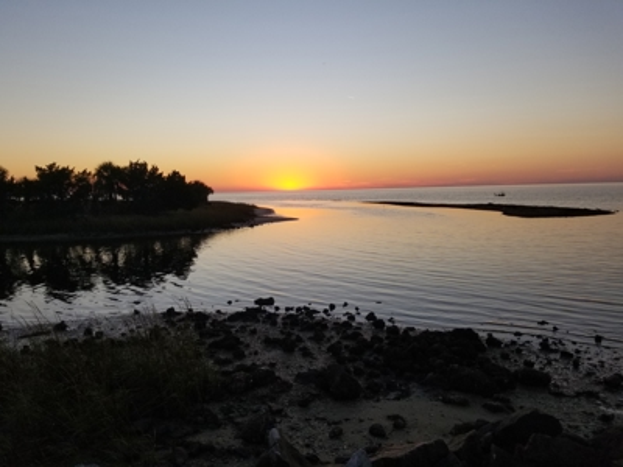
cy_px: 234
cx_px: 312
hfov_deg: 67.3
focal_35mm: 26
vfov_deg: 53.1
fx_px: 468
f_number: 1.7
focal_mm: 4.25
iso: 50
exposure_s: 1/540
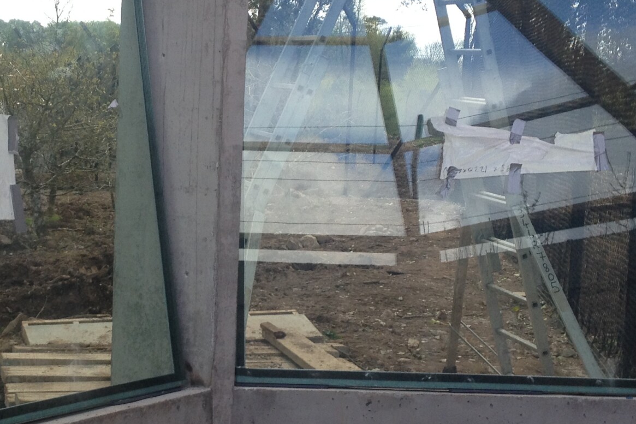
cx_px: 175
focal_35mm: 80
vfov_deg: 17.1
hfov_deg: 25.1
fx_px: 1413
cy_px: 233
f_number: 2.4
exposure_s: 1/305
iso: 50
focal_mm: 4.28
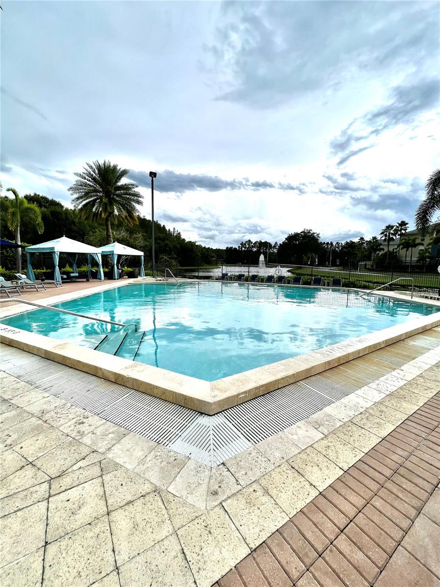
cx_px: 220
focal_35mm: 13
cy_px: 294
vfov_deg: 106.2
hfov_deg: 89.9
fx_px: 220
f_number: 1.8
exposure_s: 1/704
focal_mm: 1.57
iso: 32
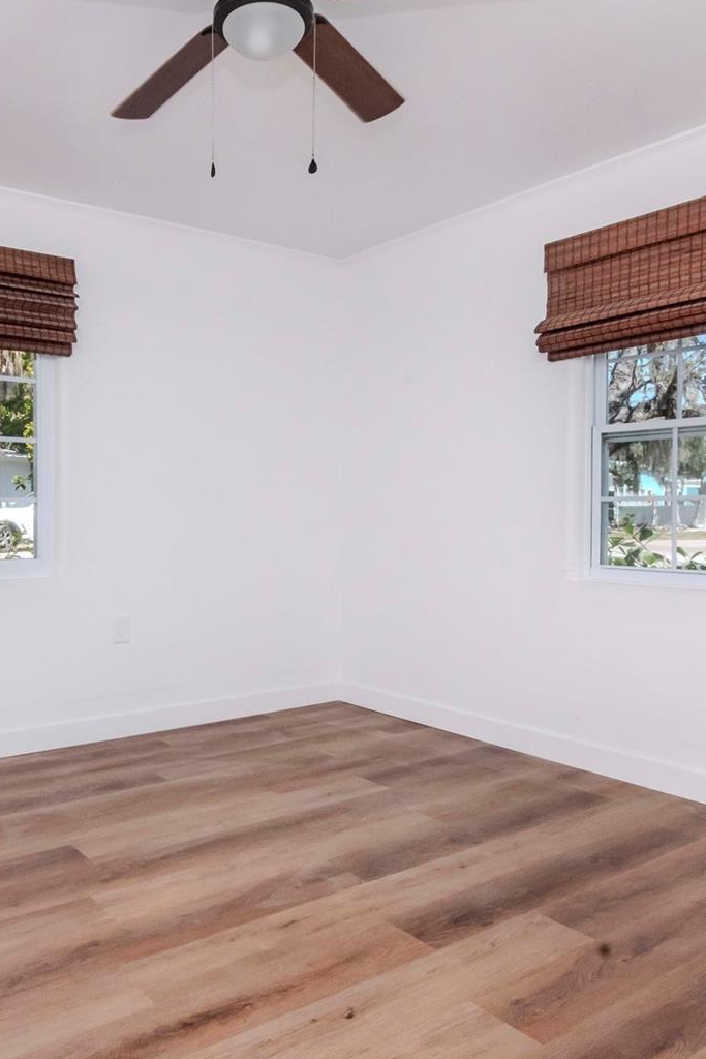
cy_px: 532
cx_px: 204
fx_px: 758
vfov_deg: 69.8
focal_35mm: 26
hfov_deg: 48.6
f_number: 16
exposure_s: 1/200
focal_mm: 11
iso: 800
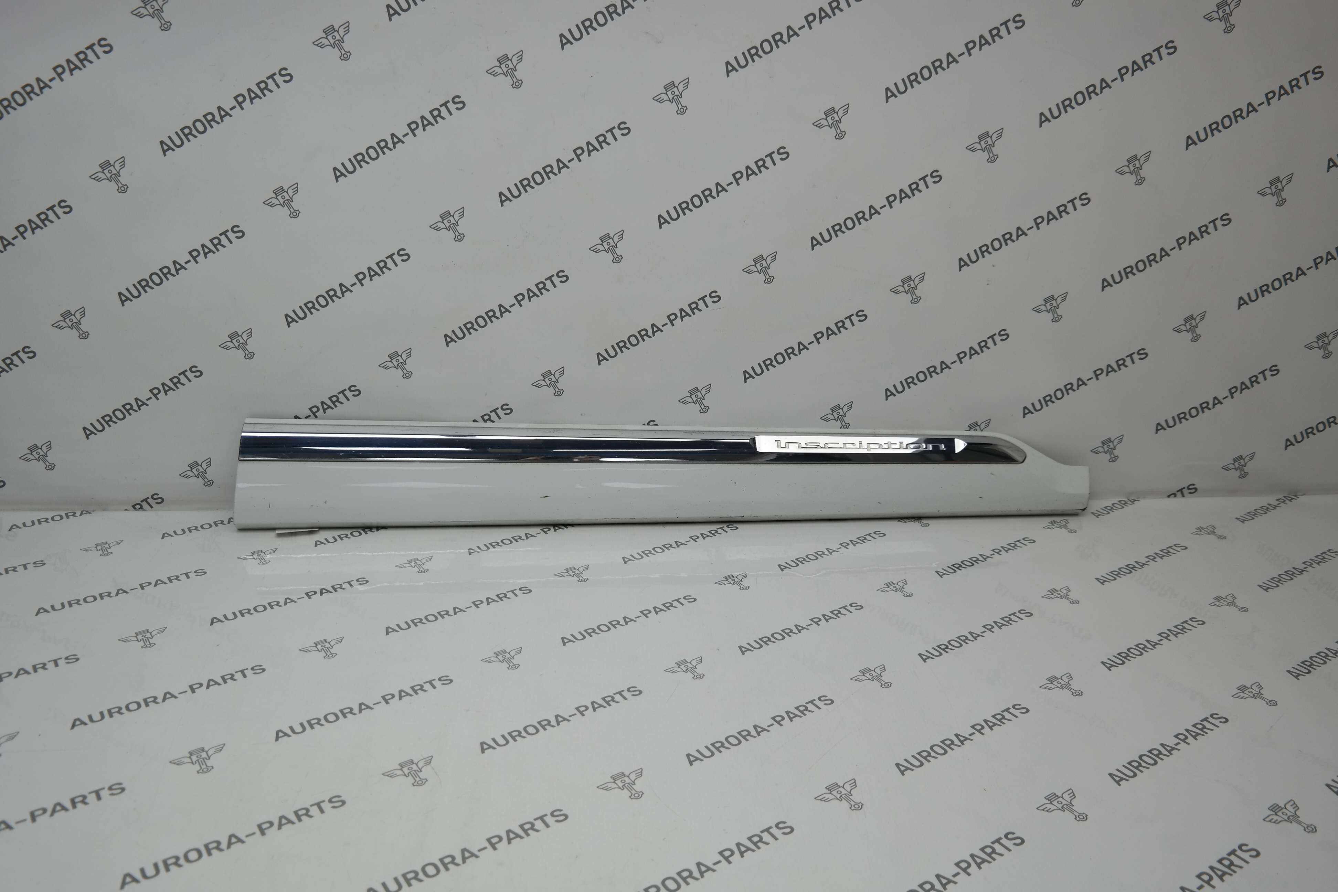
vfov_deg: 45.0
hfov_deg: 63.7
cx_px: 669
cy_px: 446
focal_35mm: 29
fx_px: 1078
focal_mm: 19
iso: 100
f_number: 3.5
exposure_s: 1/80
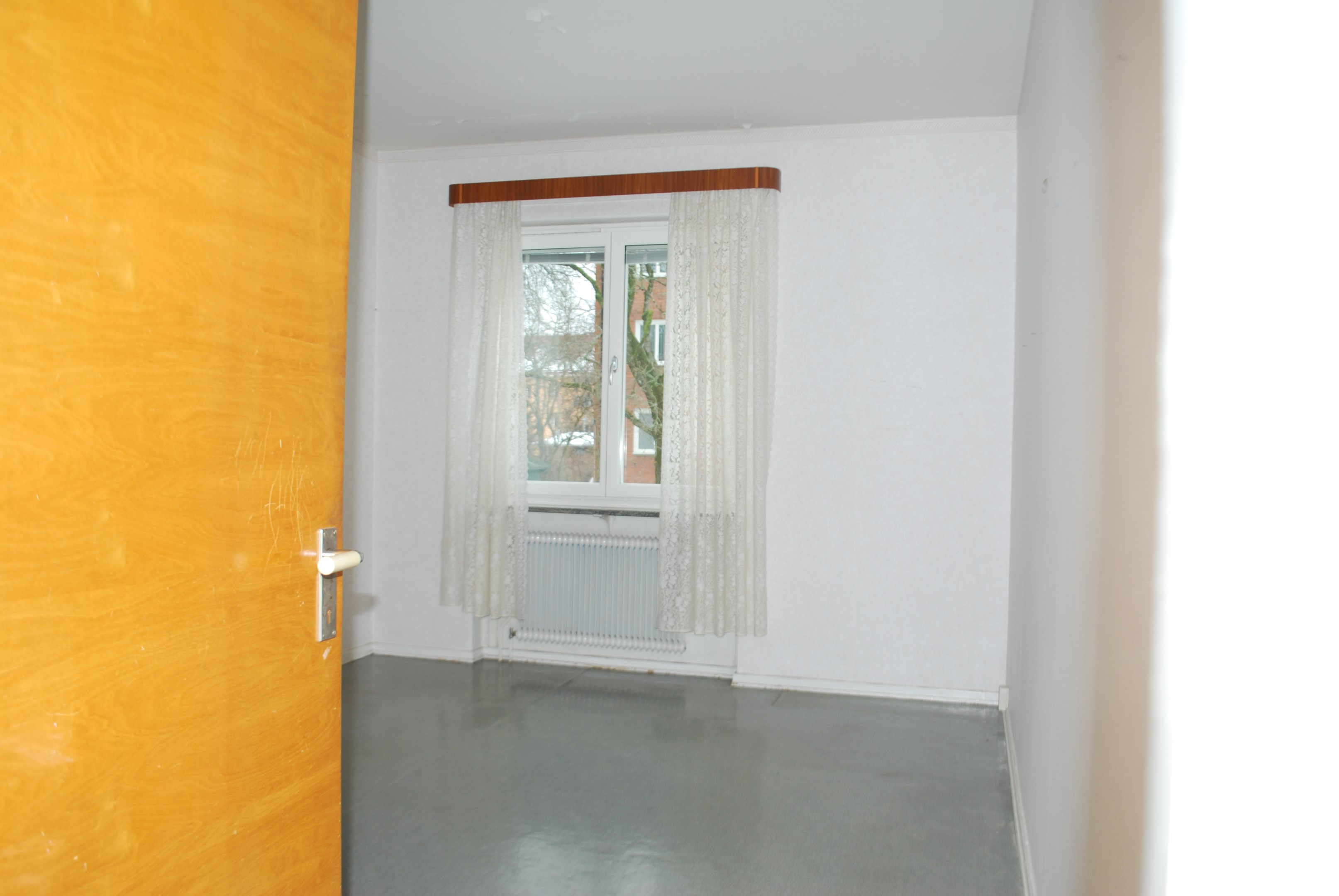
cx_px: 670
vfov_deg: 25.8
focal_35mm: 52
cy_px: 448
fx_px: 1955
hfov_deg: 37.8
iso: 200
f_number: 5.3
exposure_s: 1/60
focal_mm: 35
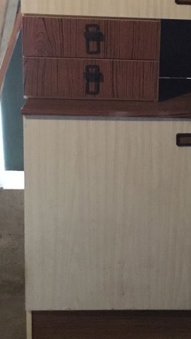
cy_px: 72
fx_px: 630
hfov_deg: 16.8
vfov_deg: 29.5
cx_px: 197
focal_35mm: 70
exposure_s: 1/17
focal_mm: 3.3
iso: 800
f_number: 2.4
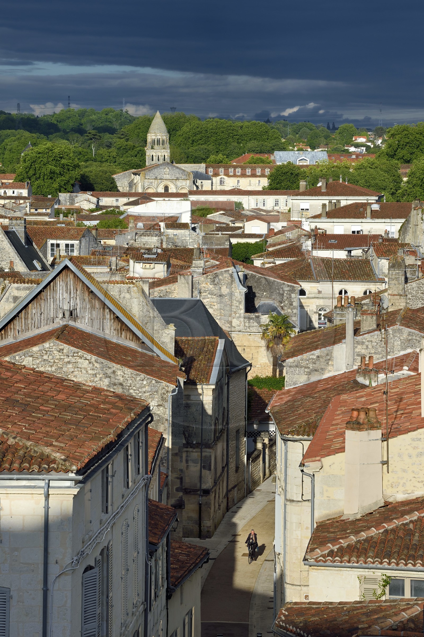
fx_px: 2653
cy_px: 318
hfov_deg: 9.1
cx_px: 212
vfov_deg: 13.7
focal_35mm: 150
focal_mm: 150
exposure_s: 1/320
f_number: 11
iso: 200
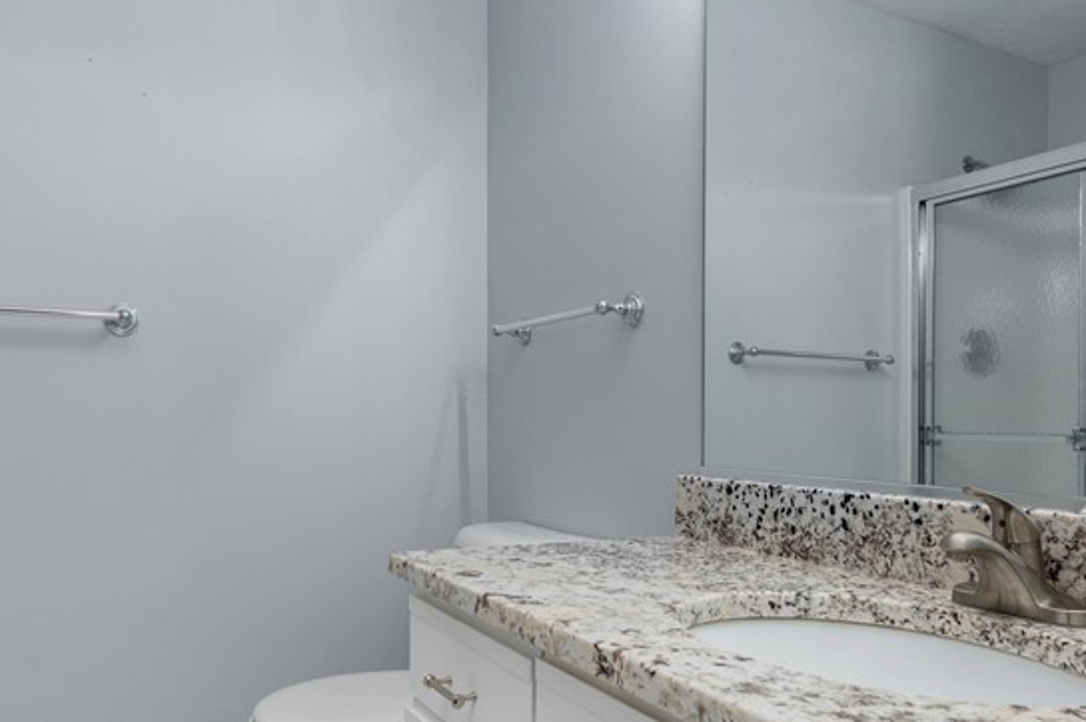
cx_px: 506
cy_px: 438
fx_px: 844
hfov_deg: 65.4
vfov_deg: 46.1
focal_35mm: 28
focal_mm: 14
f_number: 8
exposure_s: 1/60
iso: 320
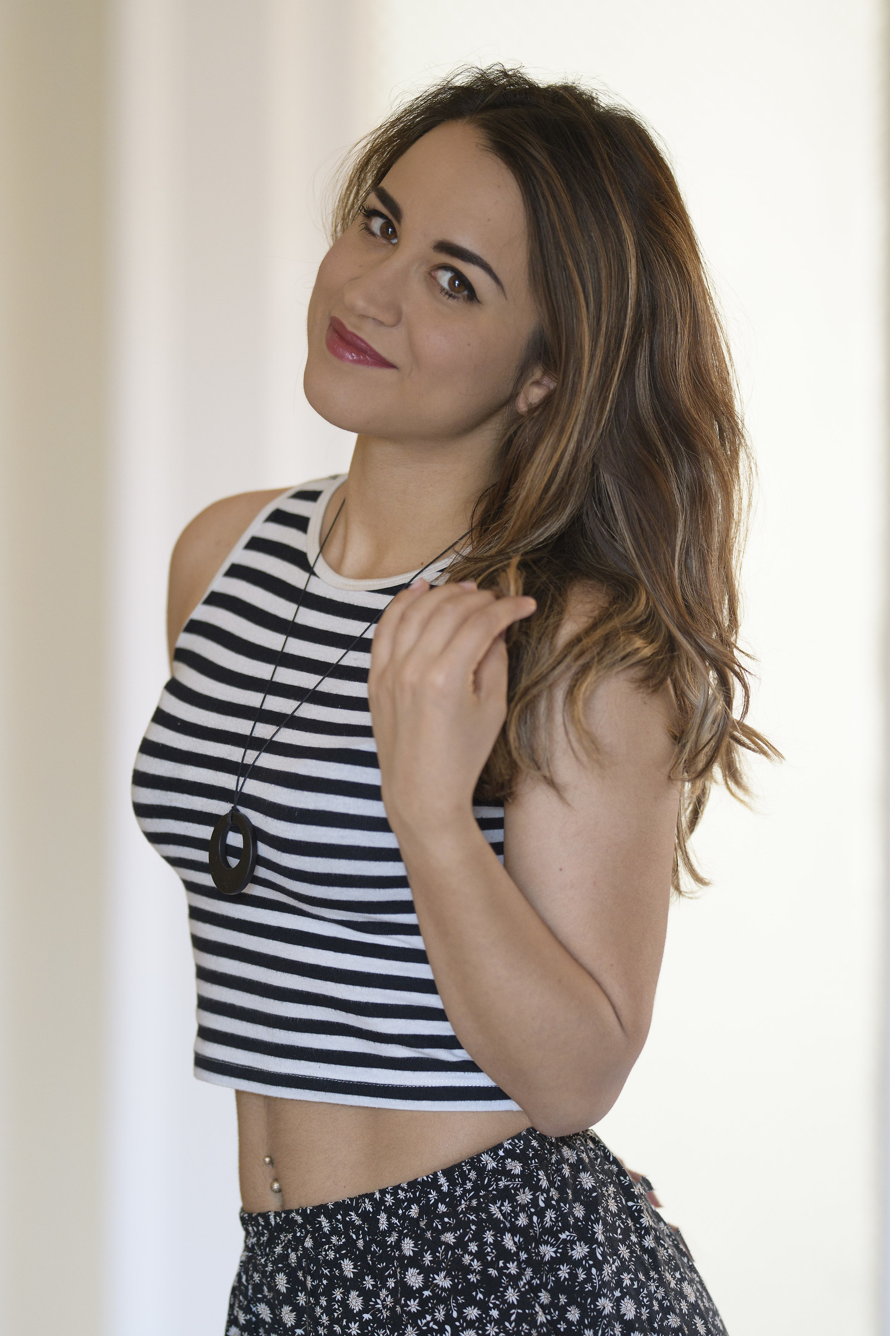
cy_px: 668
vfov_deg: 10.2
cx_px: 445
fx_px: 7509
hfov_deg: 6.8
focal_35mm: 202
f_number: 1.8
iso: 400
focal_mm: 135
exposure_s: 1/250
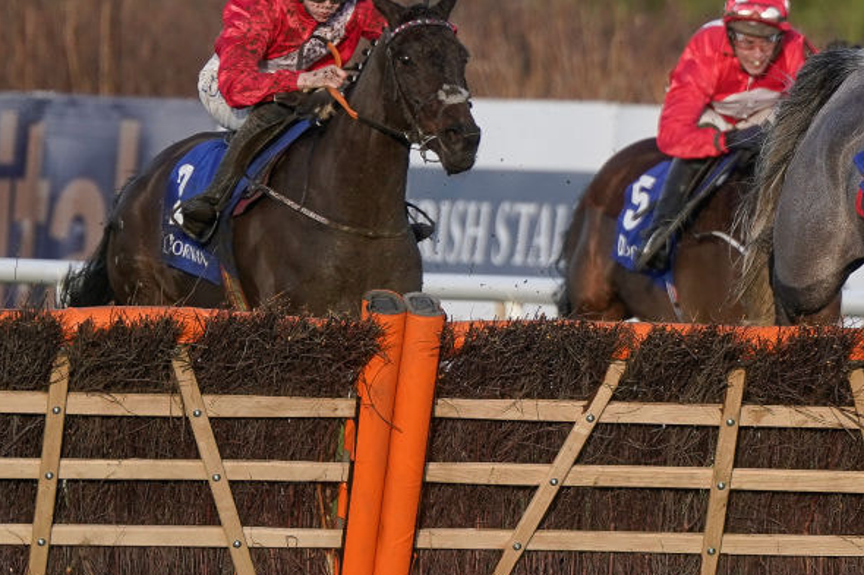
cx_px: 735
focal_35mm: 486
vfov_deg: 2.8
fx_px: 11660
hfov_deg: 4.2
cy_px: 206
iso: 400
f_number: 4
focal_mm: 280
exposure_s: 1/1600
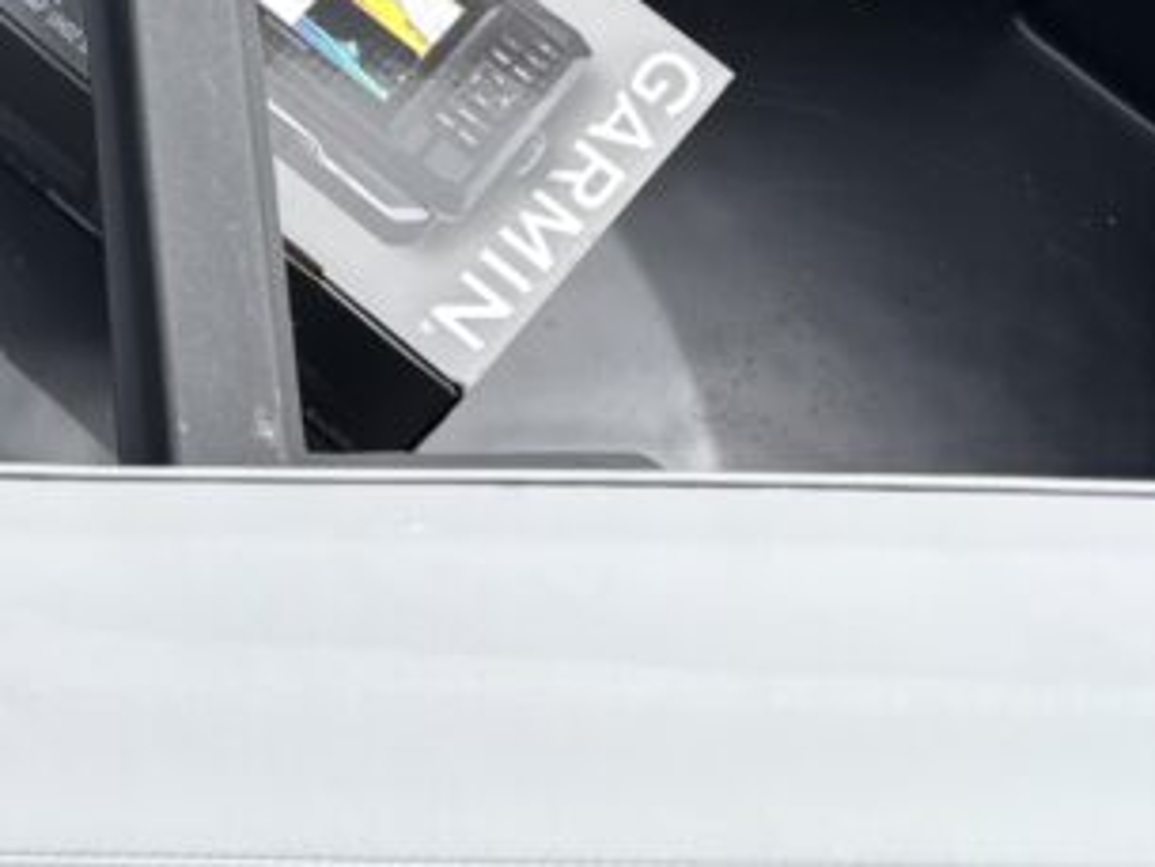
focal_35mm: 91
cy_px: -223
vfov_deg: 15.5
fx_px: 3038
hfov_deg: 19.4
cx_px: -464
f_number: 1.6
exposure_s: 1/1695
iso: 50
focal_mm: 5.96
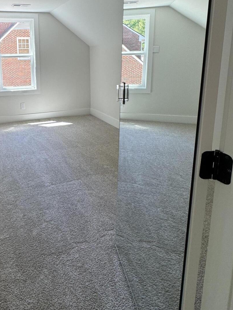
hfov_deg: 50.1
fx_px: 233
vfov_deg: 65.1
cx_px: 48
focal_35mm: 26
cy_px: 97
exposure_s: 1/120
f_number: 2.2
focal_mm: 2.22
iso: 64
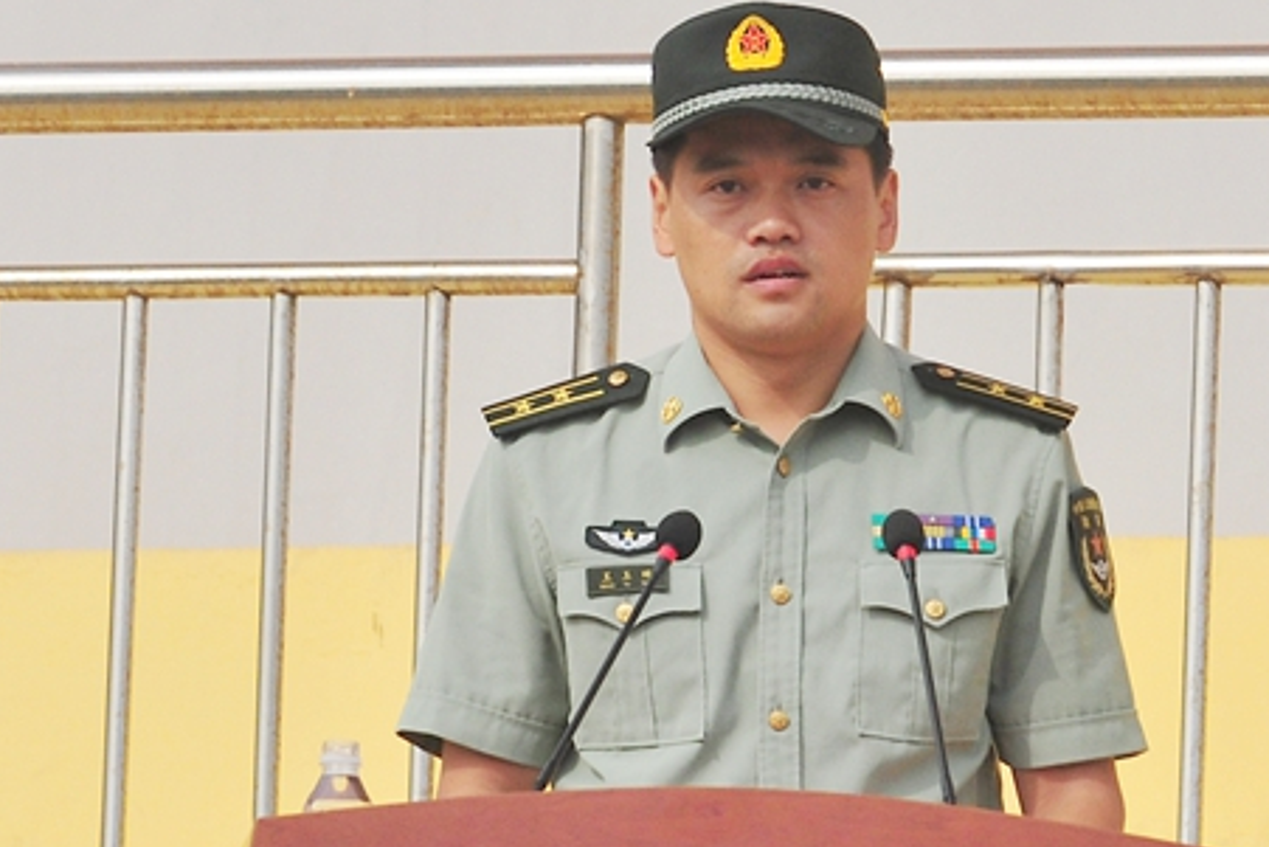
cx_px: 748
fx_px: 9379
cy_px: 397
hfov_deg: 7.7
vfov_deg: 5.2
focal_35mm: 266
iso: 400
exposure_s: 1/2500
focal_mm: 200
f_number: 6.3
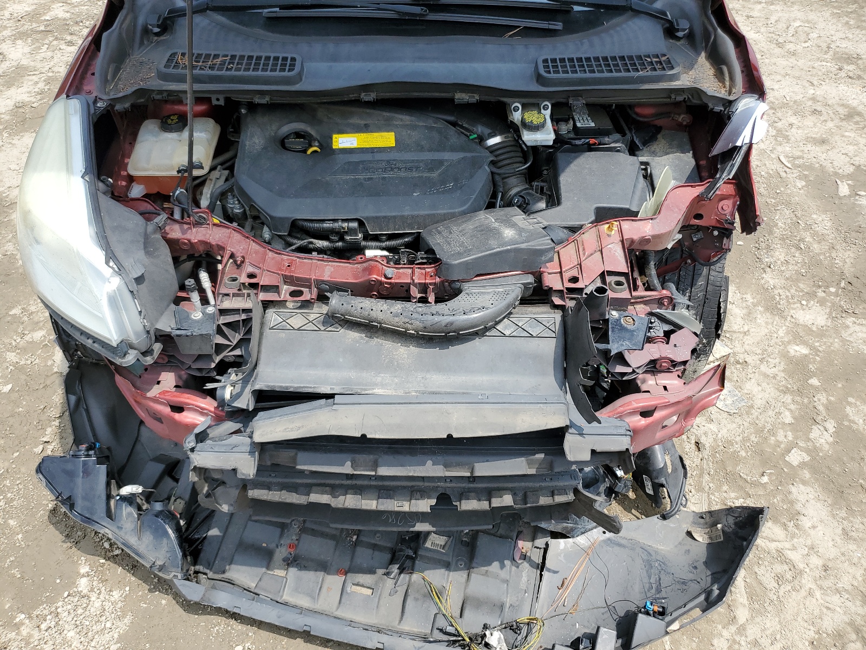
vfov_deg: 53.1
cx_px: 433
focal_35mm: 26
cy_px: 325
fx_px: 650
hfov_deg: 67.3
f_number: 1.5
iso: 50
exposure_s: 1/1667
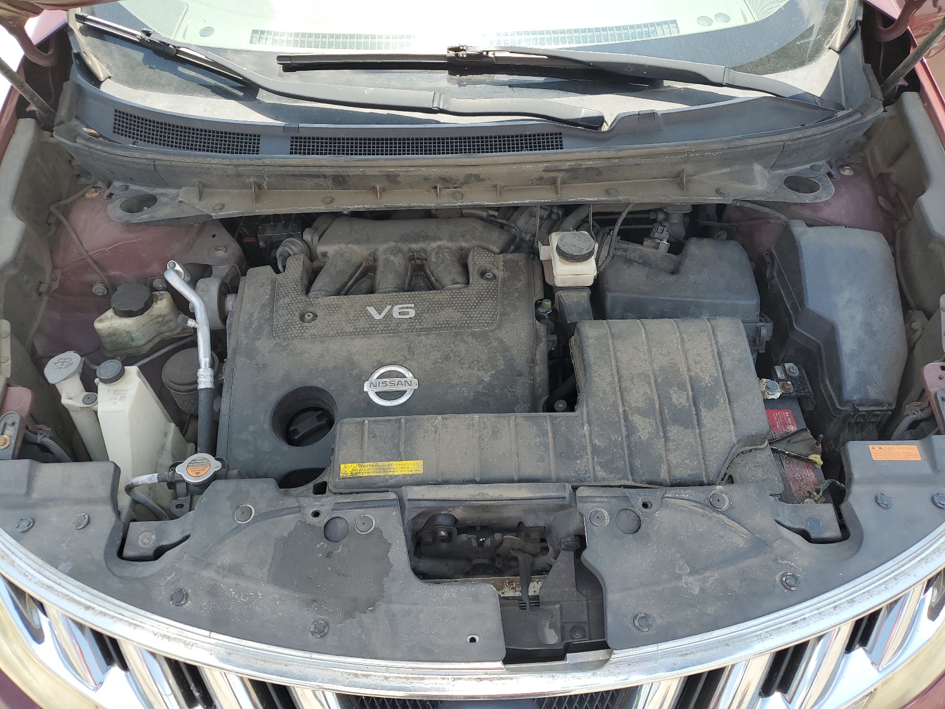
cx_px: 472
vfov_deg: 53.1
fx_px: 710
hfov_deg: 67.3
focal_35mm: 26
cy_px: 354
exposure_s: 1/714
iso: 50
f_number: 1.5
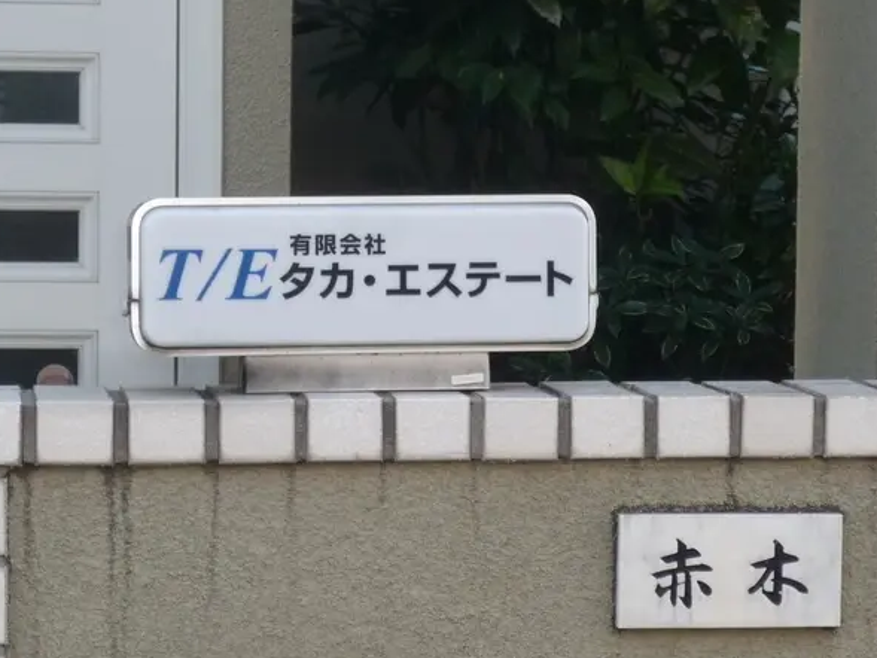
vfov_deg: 11.9
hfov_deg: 15.8
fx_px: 3168
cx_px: 463
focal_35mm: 125
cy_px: 310
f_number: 4.9
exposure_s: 1/50
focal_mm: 11.3
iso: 100
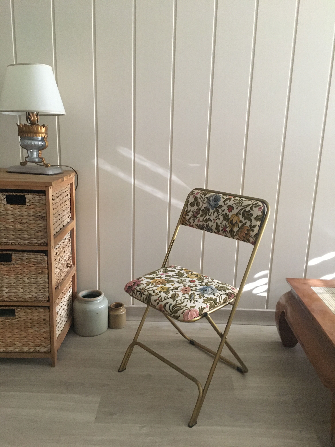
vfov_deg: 61.7
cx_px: 168
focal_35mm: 29
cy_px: 224
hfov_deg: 48.2
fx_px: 374
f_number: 2.2
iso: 250
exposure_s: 1/17
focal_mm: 4.15
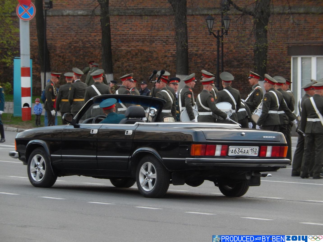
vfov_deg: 6.2
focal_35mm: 239
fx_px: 2230
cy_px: 121
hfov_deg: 8.3
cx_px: 162
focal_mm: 42.8
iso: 360
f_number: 5.8
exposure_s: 1/60
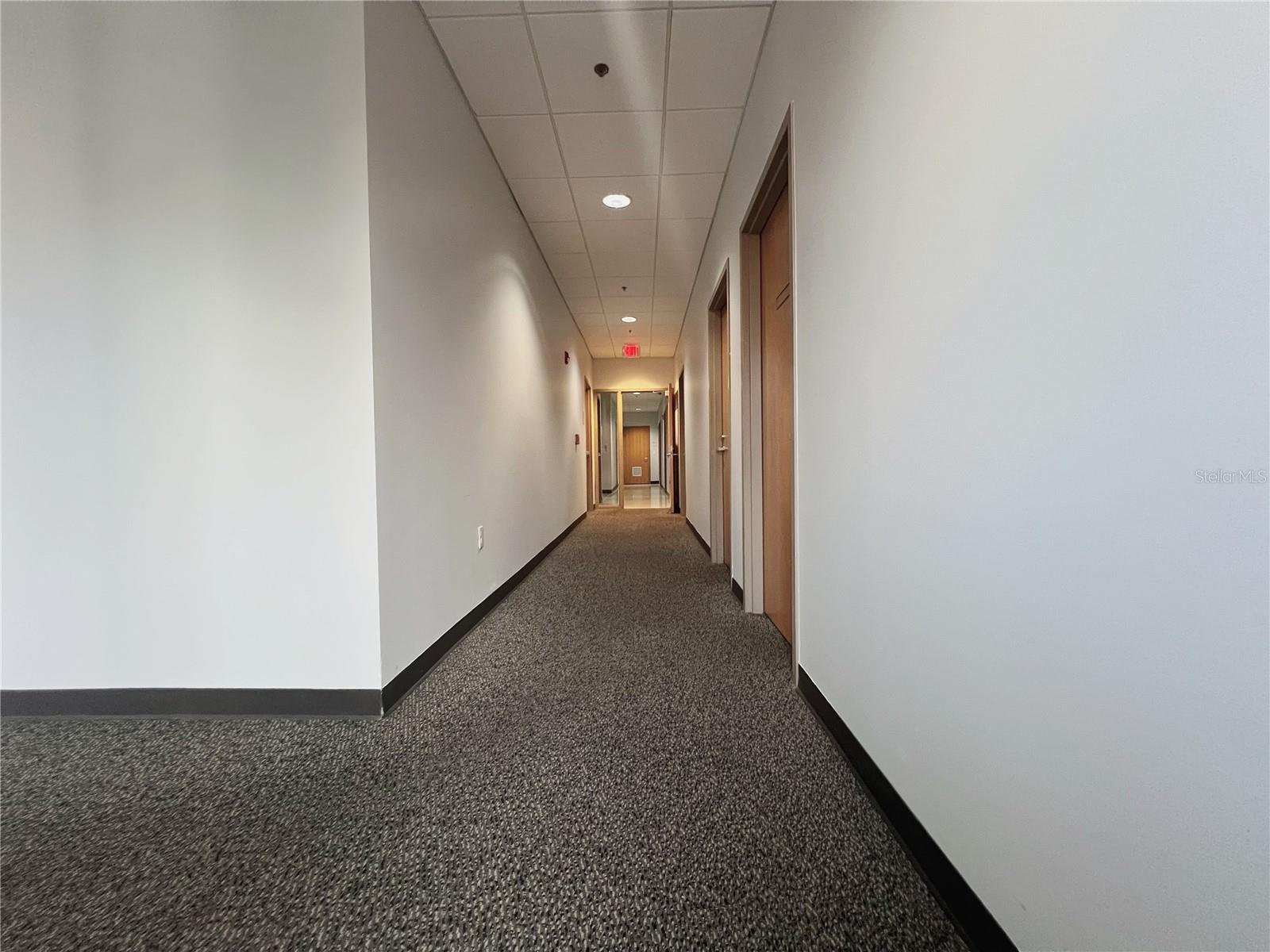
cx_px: 635
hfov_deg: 106.2
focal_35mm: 13
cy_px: 476
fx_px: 477
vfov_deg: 89.9
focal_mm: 1.57
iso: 400
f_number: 1.8
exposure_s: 1/60
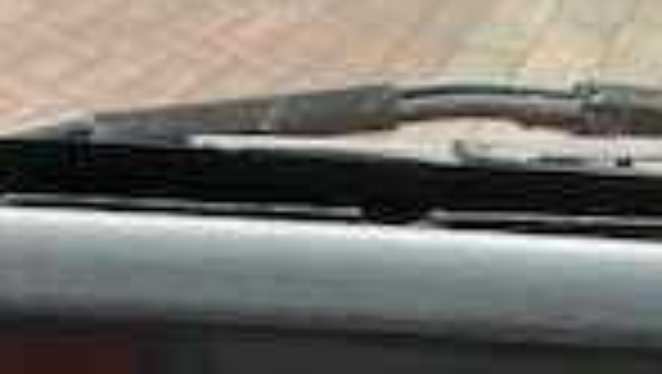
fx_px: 2161
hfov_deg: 16.4
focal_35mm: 123
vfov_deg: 9.0
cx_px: -230
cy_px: 888
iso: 100
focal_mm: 4.25
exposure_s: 1/121
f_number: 1.8
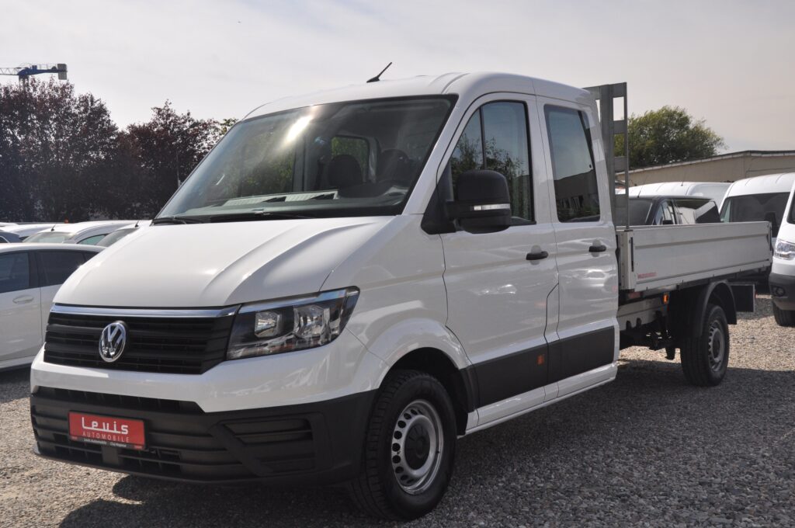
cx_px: 398
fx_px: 926
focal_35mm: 42
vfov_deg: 31.8
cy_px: 264
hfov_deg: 46.5
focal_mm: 28
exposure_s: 1/500
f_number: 11
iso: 500
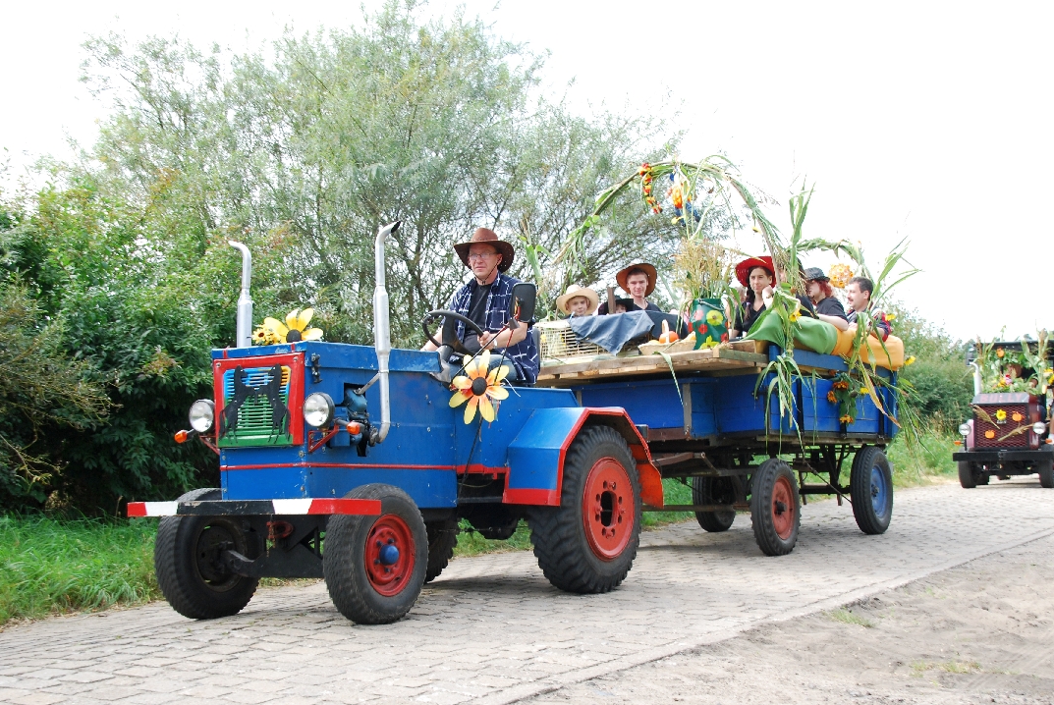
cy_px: 352
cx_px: 553
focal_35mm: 52
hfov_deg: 38.1
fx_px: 1524
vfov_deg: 26.1
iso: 200
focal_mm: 32
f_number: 9
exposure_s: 1/100
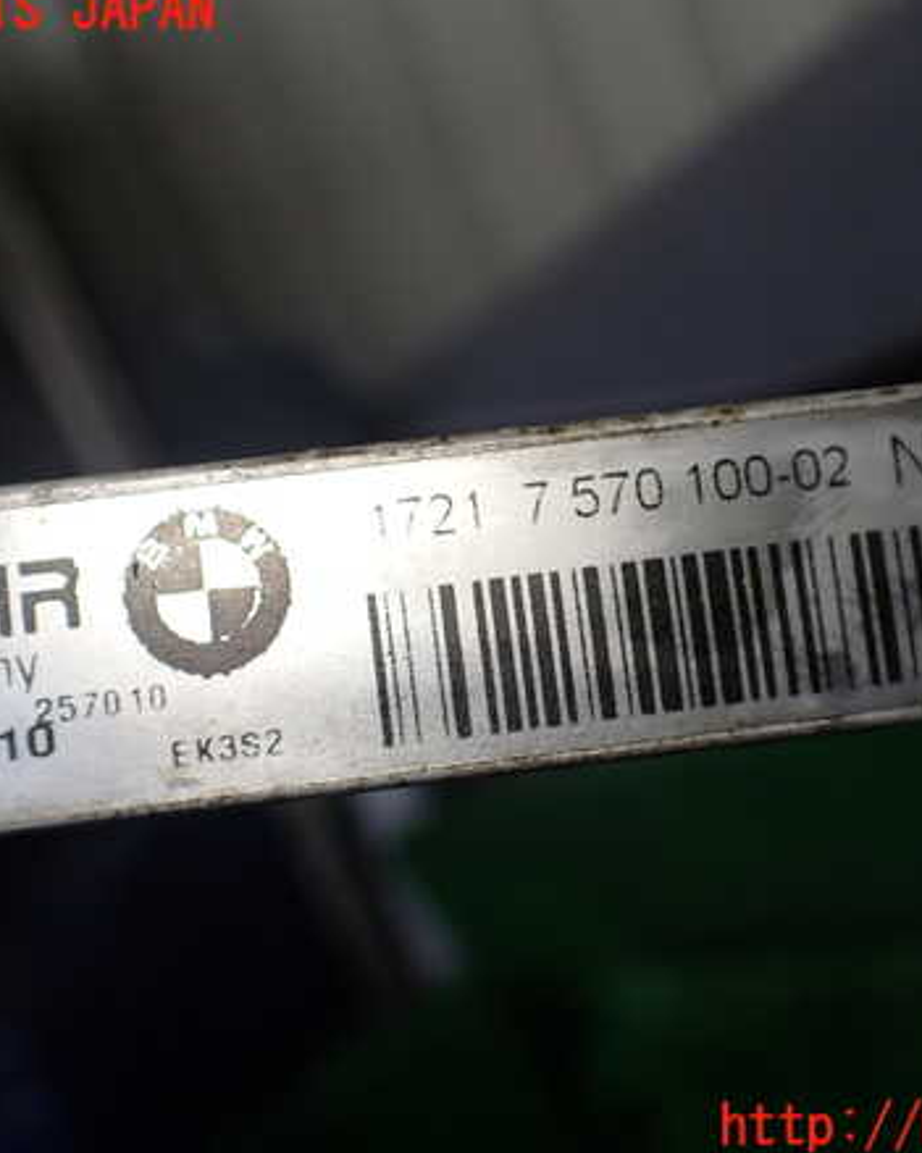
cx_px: 525
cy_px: 570
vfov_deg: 45.8
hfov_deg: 37.3
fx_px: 1365
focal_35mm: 40
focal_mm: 5.4
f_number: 2.3
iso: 100
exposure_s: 1/160
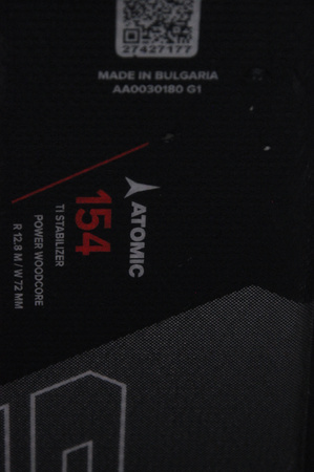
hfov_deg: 8.7
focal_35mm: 158
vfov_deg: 13.1
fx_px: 2065
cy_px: 236
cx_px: 157
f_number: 9.5
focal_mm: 105
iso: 3200
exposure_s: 1/125
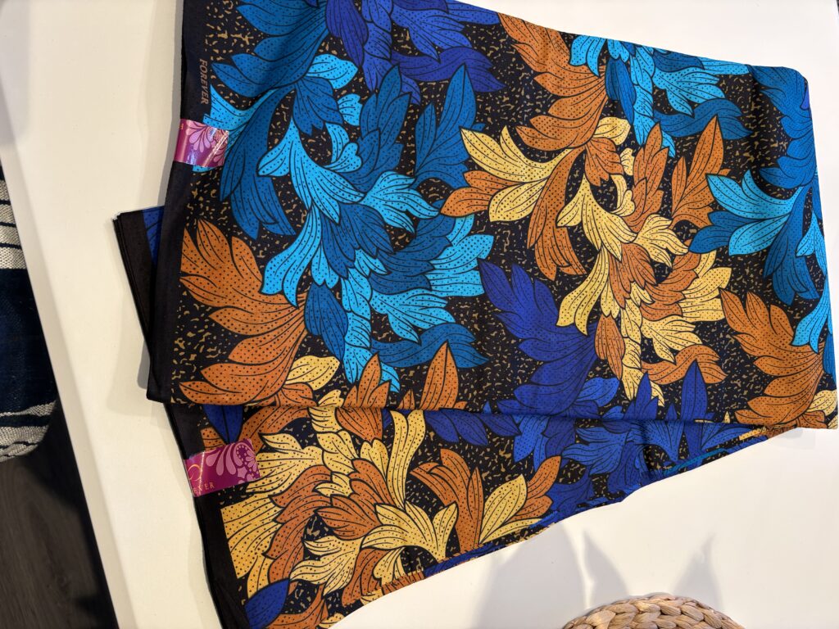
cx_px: 420
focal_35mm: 26
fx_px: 630
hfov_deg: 67.3
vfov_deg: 53.1
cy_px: 314
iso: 80
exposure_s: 1/50
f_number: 1.6
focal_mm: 5.96
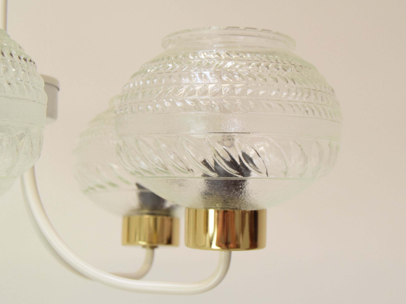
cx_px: 206
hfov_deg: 31.2
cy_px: 151
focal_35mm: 62
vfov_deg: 23.6
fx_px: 727
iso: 1600
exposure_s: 1/250
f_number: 8
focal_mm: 38
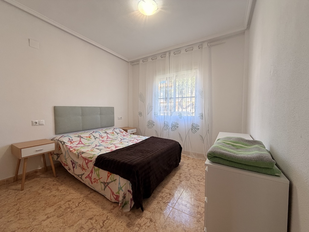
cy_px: 116
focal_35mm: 14
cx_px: 154
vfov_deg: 85.7
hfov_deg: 102.1
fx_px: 125
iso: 160
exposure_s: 1/50
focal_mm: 2.22
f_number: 2.2
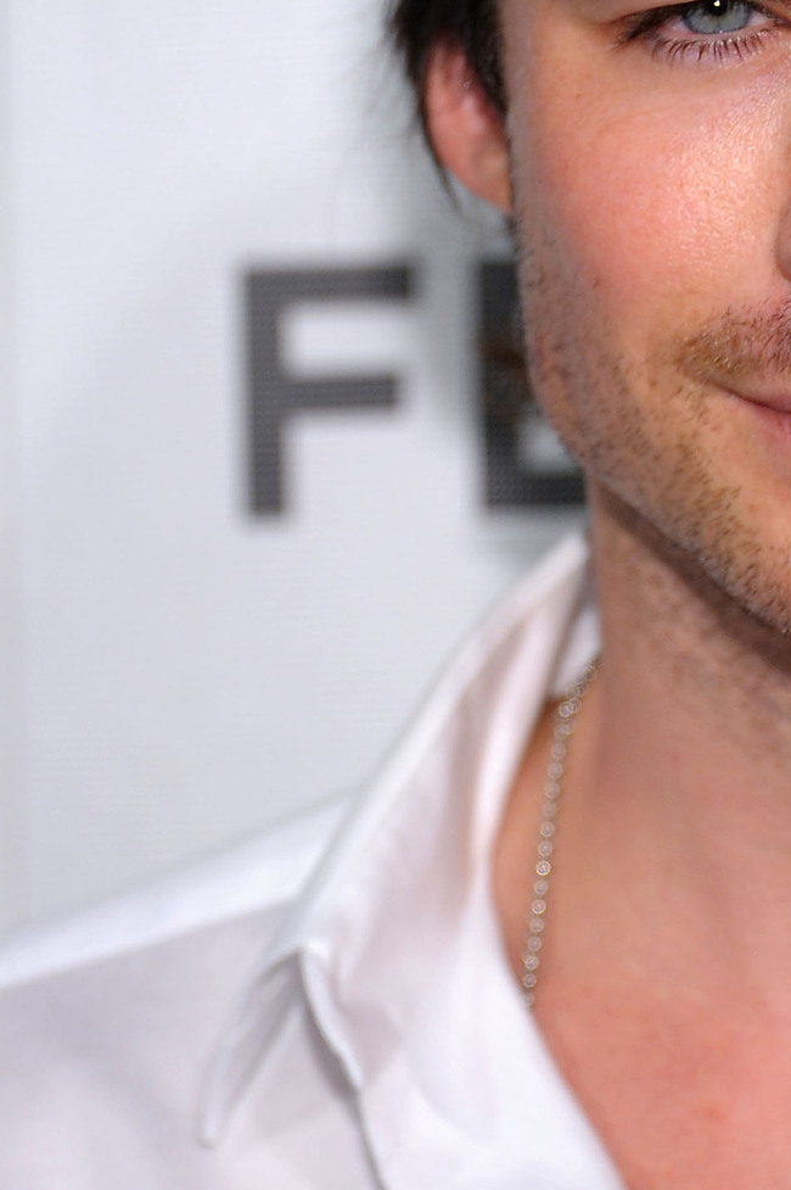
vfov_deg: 7.3
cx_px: 703
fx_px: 9340
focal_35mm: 283
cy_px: 234
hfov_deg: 4.8
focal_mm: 135
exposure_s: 1/200
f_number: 5.6
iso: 640
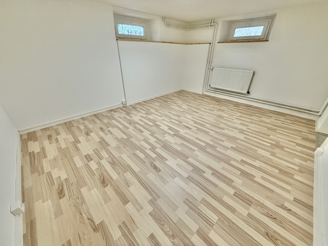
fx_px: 133
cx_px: 164
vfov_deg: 85.7
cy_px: 123
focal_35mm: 14
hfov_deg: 102.1
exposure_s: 1/100
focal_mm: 2.22
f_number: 2.2
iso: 250
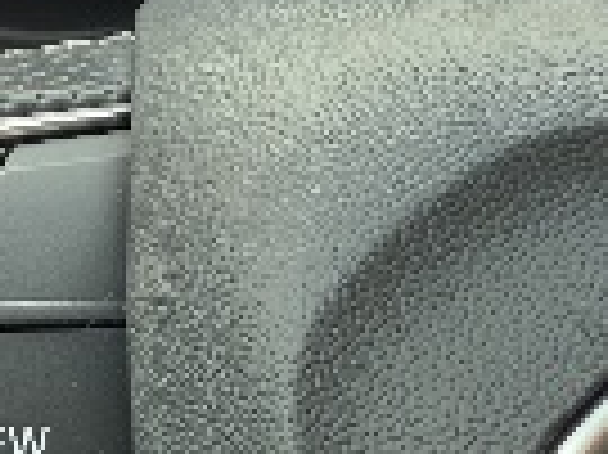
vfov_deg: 19.8
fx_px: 1299
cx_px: 45
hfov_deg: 25.4
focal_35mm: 74
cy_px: 130
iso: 64
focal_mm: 2.22
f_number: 2.2
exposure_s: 1/99
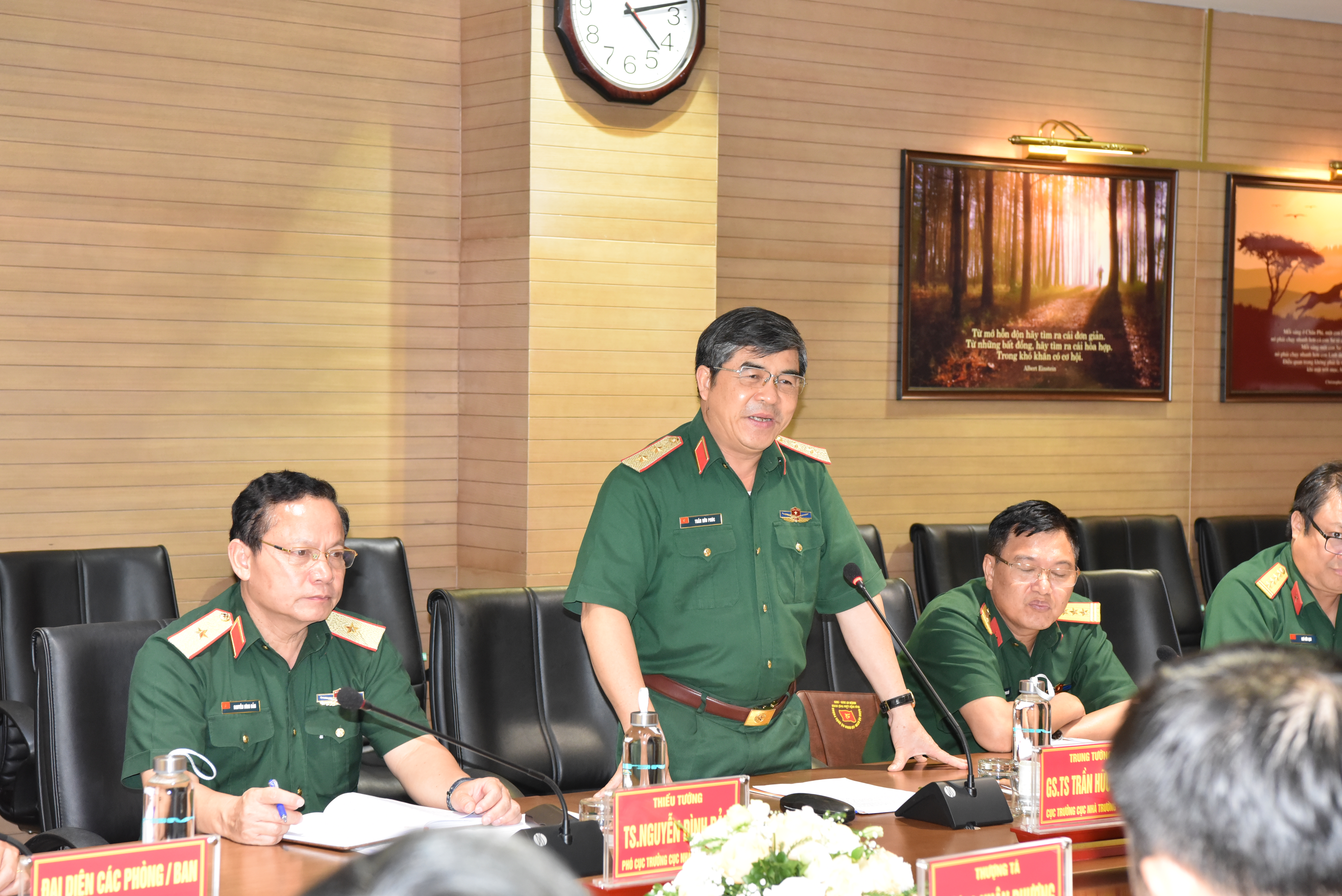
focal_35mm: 70
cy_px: 448
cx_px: 671
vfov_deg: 19.5
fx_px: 2610
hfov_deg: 28.8
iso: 3200
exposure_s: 1/80
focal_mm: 70
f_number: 7.1
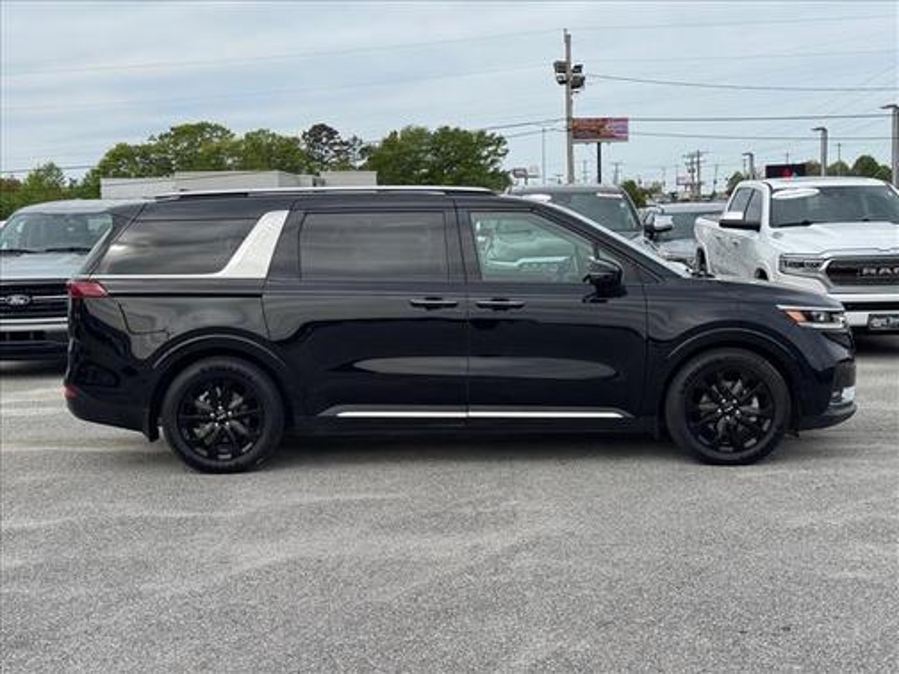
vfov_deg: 30.3
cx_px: 450
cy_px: 337
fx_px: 1247
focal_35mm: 48
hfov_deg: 39.7
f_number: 1.78
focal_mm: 6.76
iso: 64
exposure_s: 1/3257
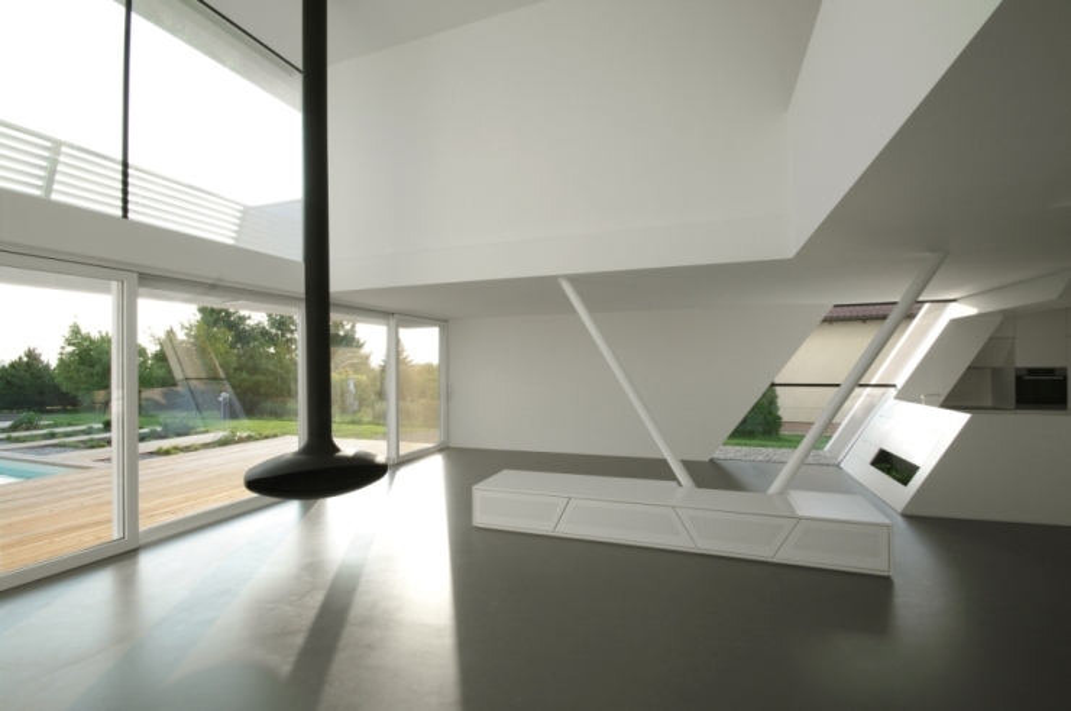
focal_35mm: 15
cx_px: 536
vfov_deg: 77.1
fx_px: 446
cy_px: 356
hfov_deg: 100.5
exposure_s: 1/6
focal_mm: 10
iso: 100
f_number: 13
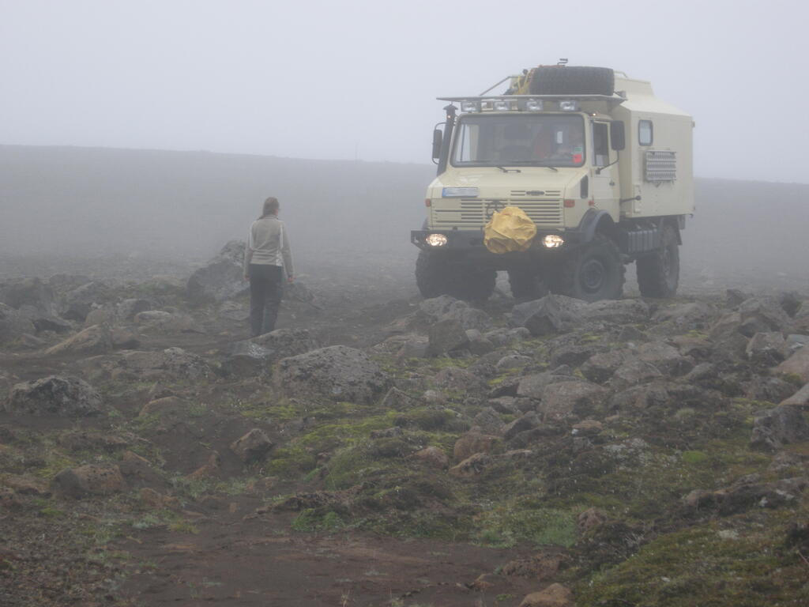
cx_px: 404
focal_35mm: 101
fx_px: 2360
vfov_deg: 14.6
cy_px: 304
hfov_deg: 19.4
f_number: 4.7
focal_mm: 21.5
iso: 100
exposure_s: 1/132
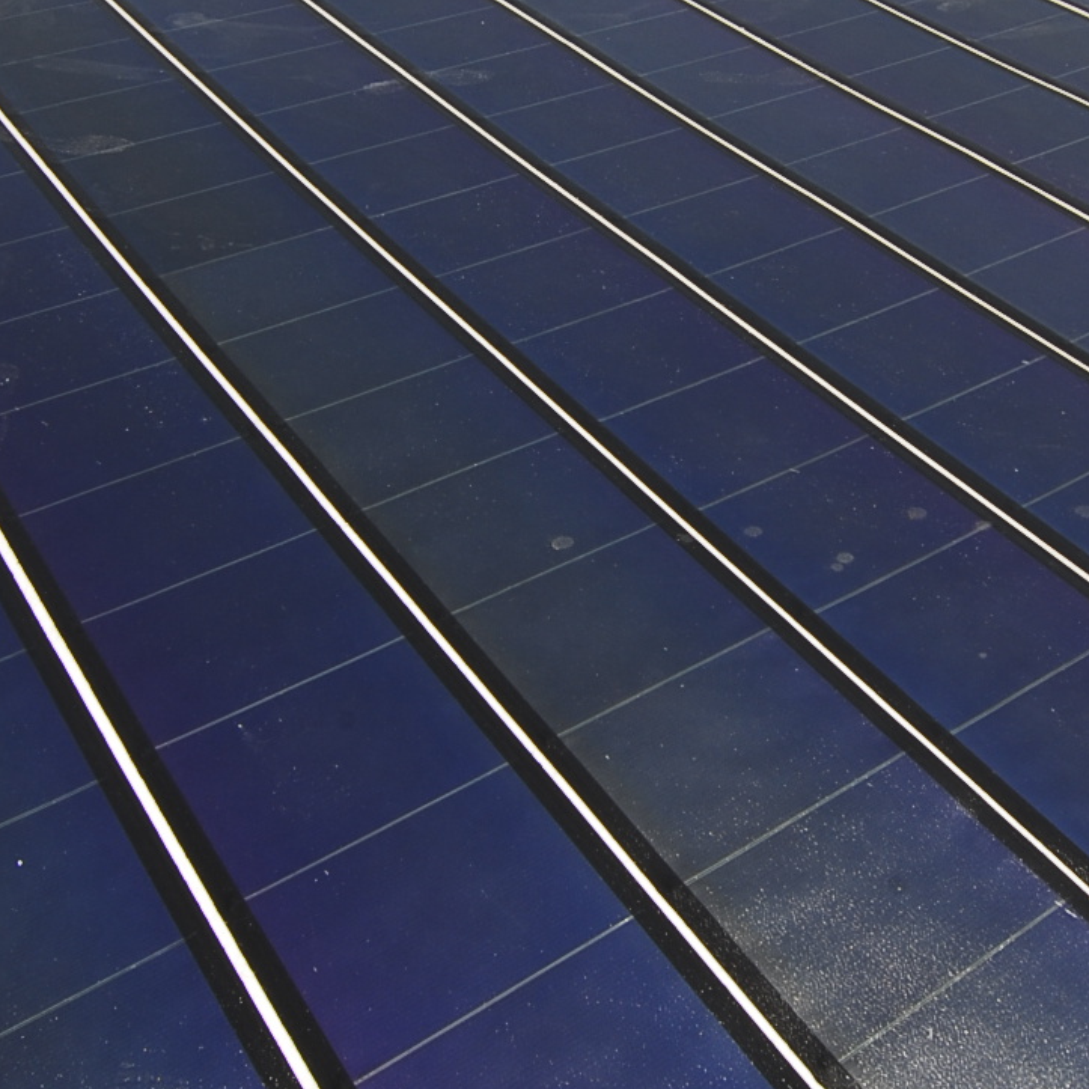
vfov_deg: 39.6
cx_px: 553
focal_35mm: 41
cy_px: 252
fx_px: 1459
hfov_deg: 40.9
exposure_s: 1/60
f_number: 16
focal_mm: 12
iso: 100
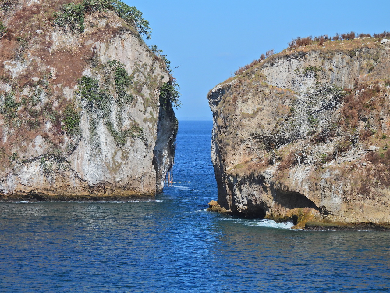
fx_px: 2084
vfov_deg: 8.0
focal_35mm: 185
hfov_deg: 10.7
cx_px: 195
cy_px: 146
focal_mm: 33
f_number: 4.5
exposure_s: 1/1250
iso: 100
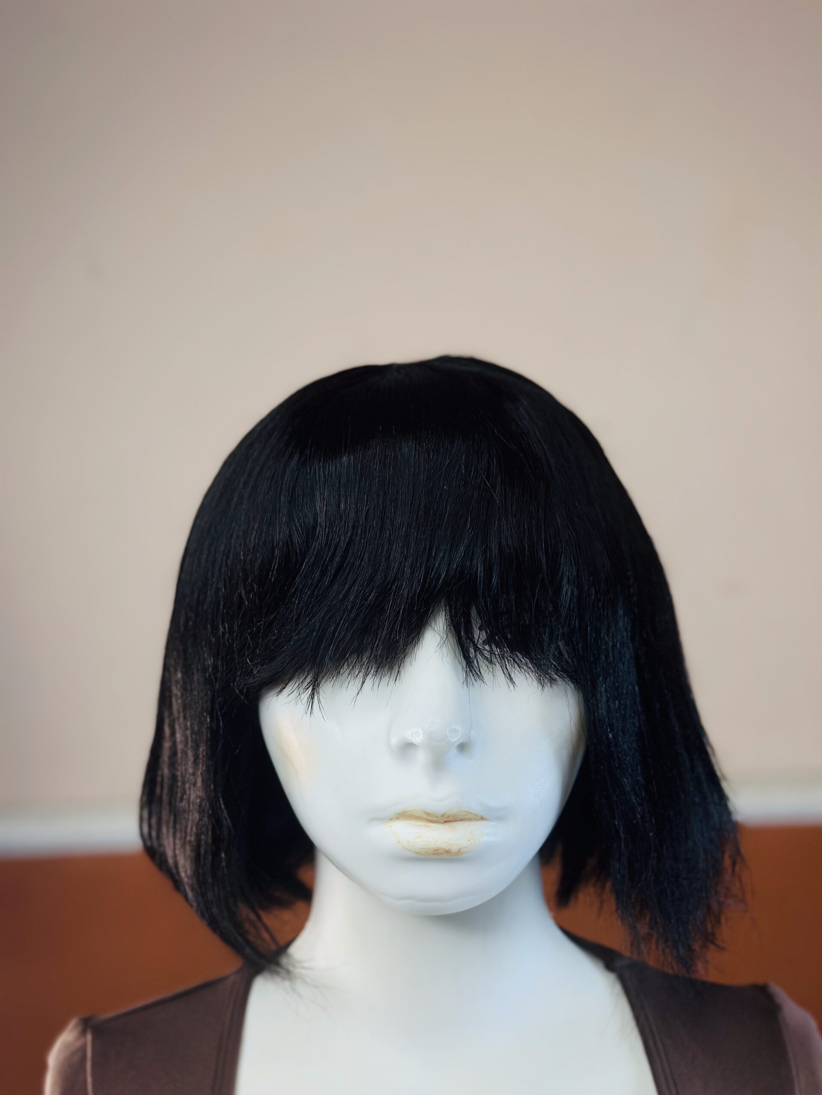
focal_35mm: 48
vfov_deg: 39.7
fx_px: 1520
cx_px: 411
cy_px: 548
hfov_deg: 30.3
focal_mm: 6.86
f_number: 1.78
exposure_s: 1/402
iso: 80
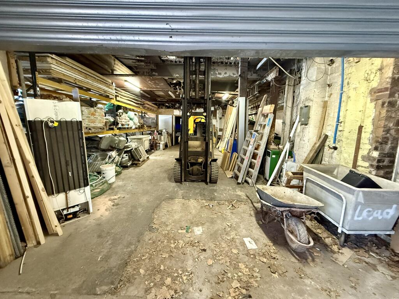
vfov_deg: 85.7
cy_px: 150
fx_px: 161
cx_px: 200
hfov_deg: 102.1
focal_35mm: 14
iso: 1000
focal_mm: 2.22
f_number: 2.2
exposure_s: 1/50
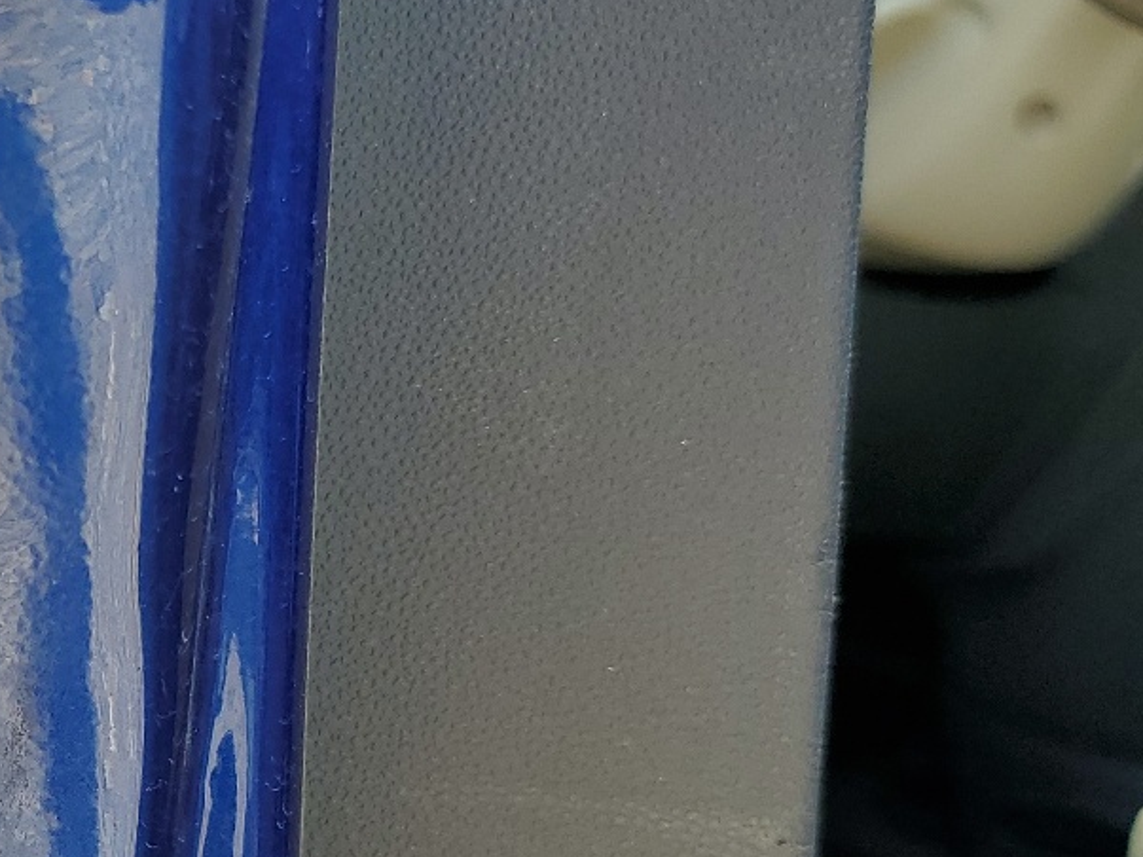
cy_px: 711
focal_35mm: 69
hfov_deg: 25.6
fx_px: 2278
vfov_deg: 21.0
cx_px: -180
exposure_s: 1/588
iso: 50
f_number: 1.5
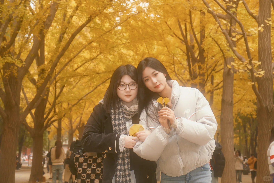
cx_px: 137
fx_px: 594
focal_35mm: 78
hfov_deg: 26.0
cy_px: 92
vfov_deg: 17.5
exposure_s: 1/80
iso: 400
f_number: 5.6
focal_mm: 51.8
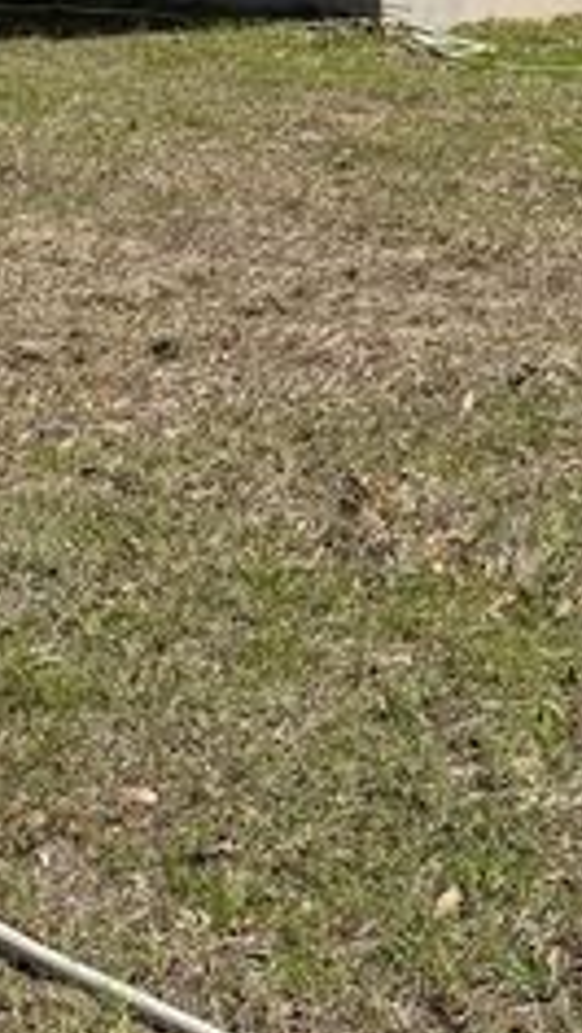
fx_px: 2027
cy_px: -379
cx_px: 560
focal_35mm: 74
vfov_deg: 24.3
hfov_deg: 16.1
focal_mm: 6.76
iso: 80
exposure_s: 1/5319
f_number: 1.78
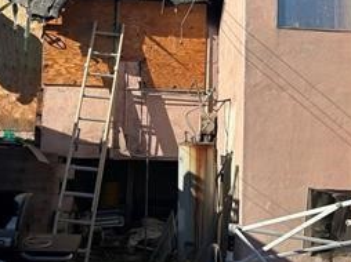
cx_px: 170
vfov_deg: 31.0
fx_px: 466
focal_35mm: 46
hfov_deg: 41.3
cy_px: 72
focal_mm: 5.7
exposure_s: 1/5319
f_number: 1.5
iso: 50
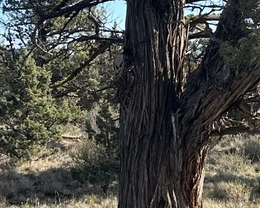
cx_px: 164
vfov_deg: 13.2
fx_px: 900
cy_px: 108
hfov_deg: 16.4
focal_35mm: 117
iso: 80
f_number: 1.78
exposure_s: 1/1664
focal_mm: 6.86
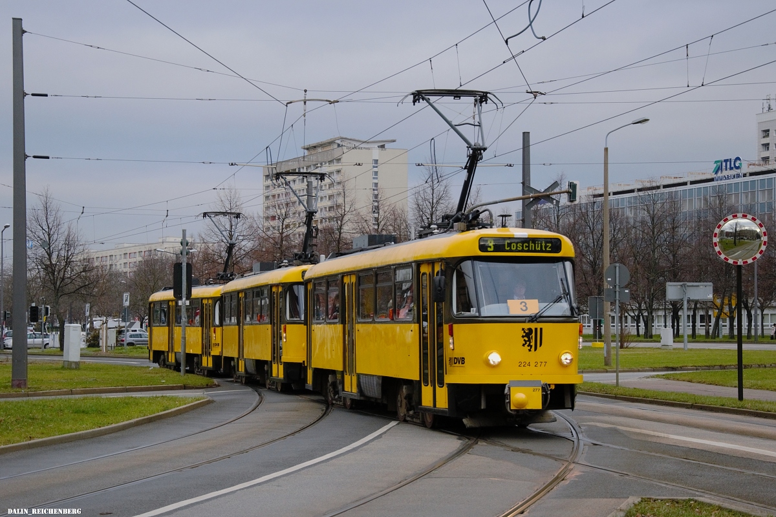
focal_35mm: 72
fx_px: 1552
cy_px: 258
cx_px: 388
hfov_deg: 28.1
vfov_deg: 18.9
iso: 400
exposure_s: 1/250
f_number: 5.6
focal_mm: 48
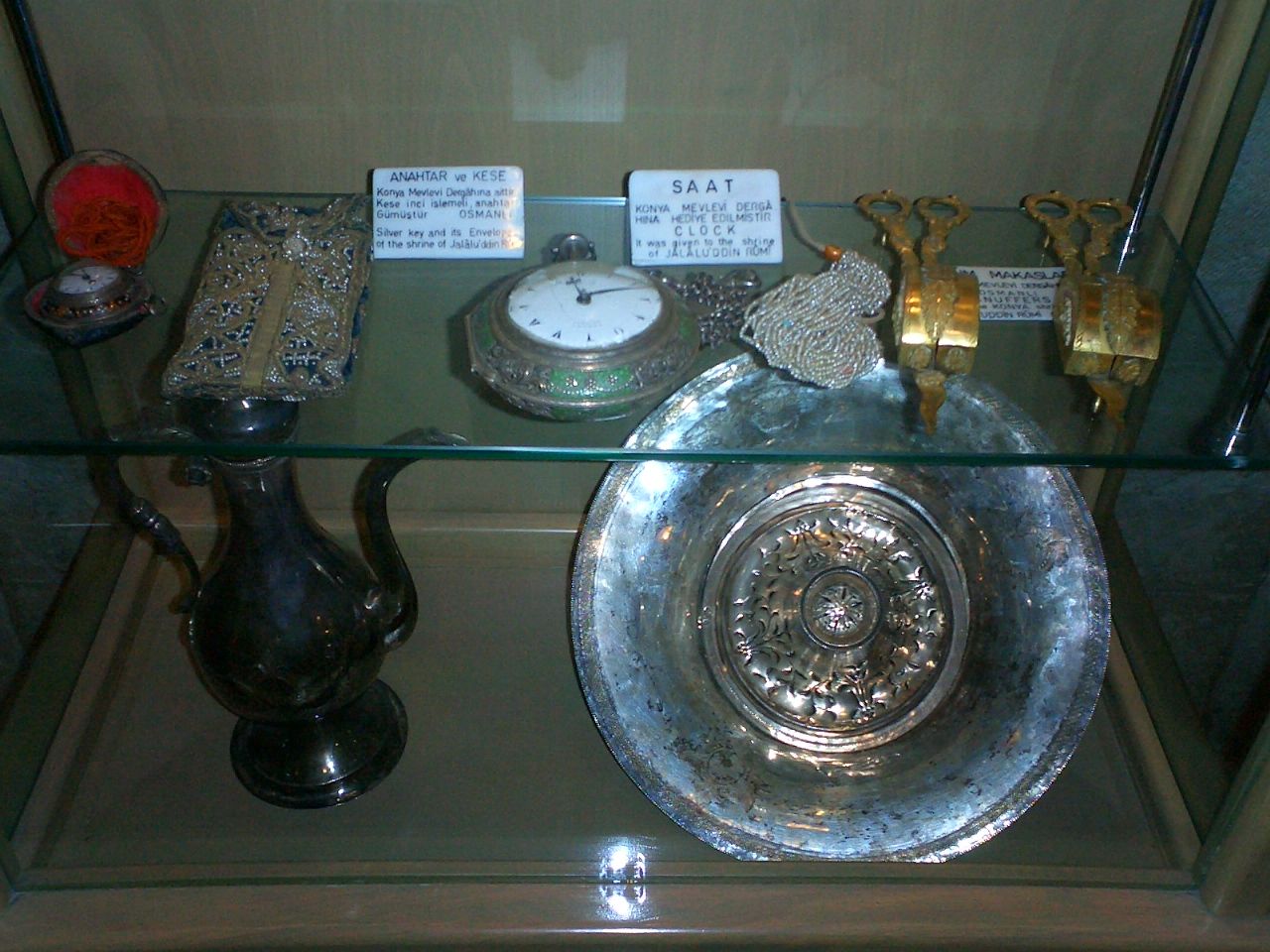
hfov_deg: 50.1
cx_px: 635
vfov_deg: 38.7
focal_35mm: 37
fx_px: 1357
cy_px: 476
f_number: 3.5
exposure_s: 1/40
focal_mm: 5.6
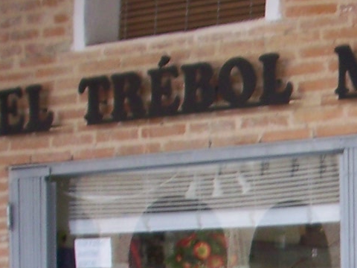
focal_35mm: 162
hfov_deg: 11.4
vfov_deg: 8.9
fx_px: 1671
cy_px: 421
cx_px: 633
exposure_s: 1/40
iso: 64
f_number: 3.9
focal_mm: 6.3
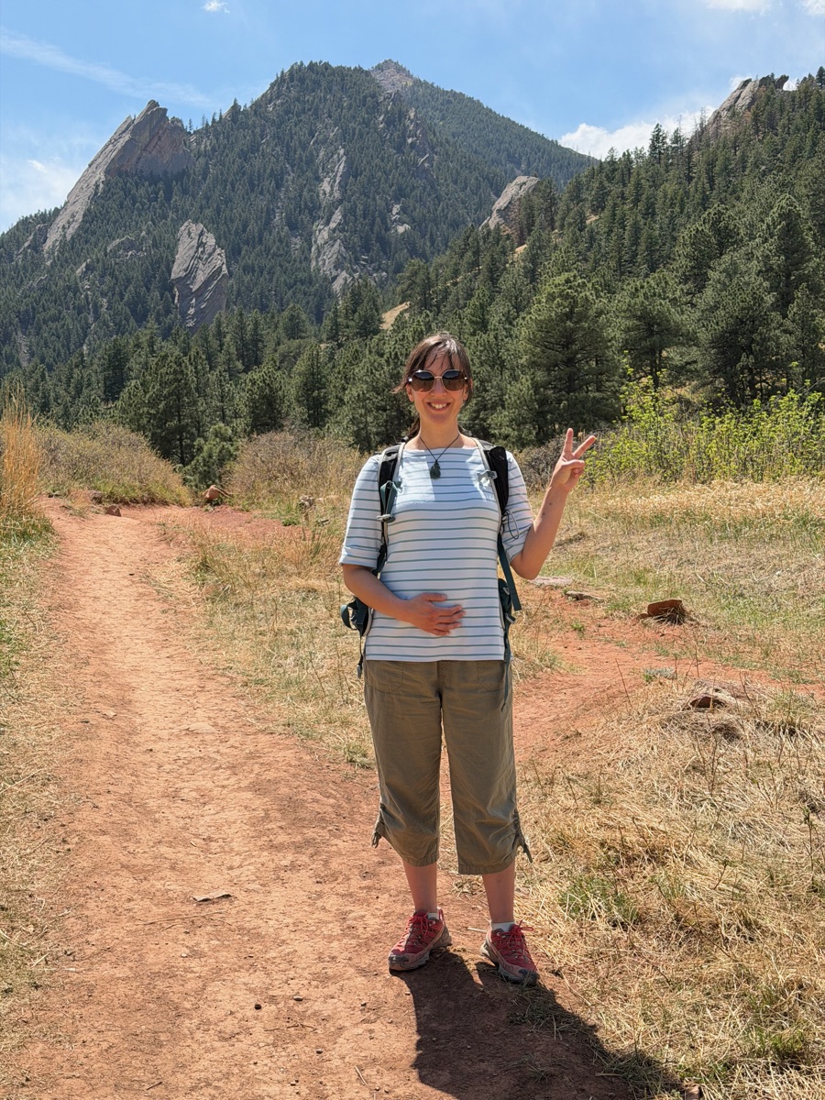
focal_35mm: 48
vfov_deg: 39.7
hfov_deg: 30.3
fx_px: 1525
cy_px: 550
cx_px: 412
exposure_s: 1/4587
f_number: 1.78
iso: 100
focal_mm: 6.76
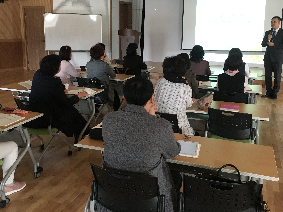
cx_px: 139
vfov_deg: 39.5
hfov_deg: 51.4
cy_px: 84
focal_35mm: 36
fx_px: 294
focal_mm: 4.15
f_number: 2.2
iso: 160
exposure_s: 1/30
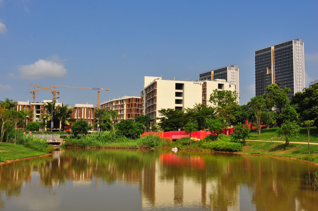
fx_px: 318
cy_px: 106
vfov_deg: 36.8
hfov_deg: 53.2
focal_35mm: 36
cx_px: 159
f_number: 9
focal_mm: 24
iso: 220
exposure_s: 1/800
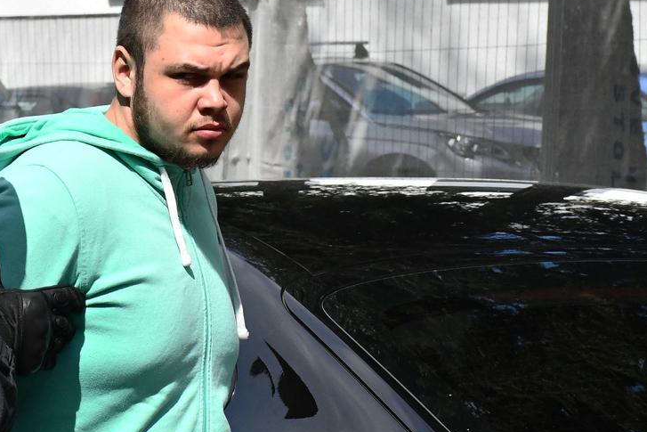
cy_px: 177
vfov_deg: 6.9
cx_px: 197
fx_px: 3559
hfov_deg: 10.4
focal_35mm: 198
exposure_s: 1/4000
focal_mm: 60
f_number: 14
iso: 3200
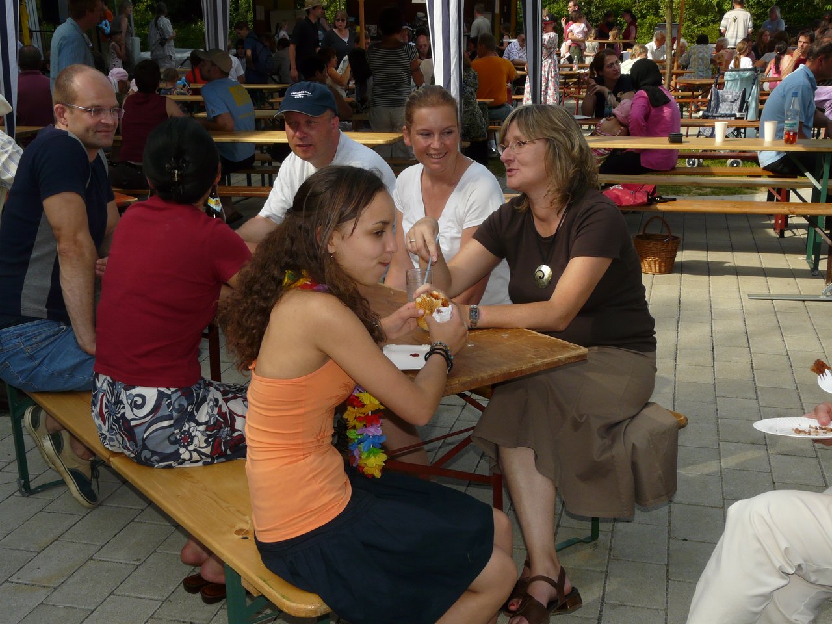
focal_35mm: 43
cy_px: 312
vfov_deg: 33.6
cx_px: 416
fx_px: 1034
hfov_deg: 43.9
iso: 100
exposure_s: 1/250
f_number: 5
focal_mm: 7
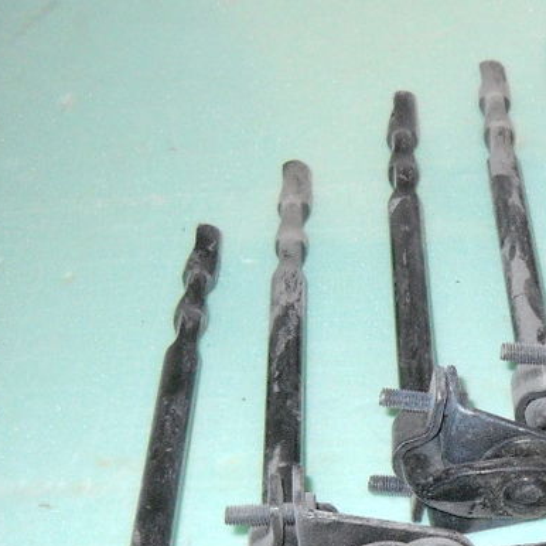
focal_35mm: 94
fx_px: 1677
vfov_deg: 18.4
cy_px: 383
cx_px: 689
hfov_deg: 17.5
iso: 541
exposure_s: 1/30
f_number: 3.1
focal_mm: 6.72
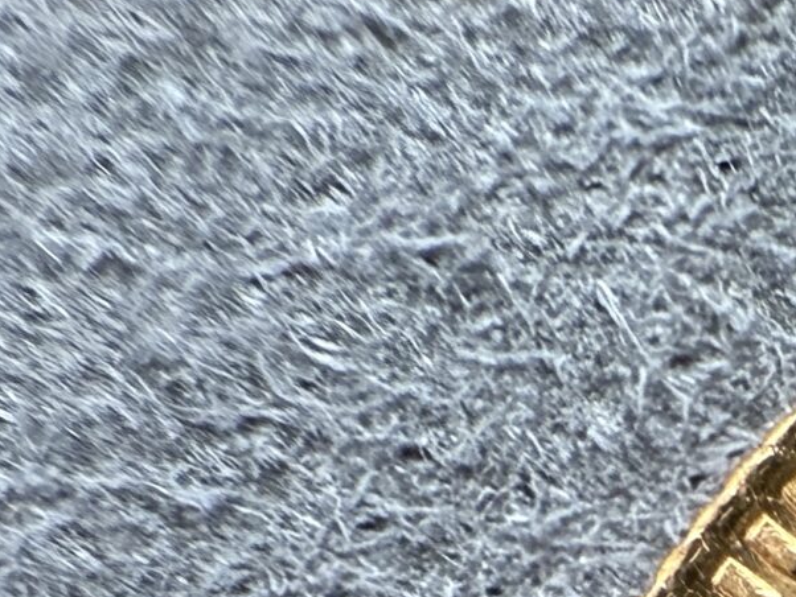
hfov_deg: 16.0
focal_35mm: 102
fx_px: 2346
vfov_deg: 12.9
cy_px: 1124
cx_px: 1476
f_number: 2.2
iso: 320
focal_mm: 2.22
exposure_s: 1/100
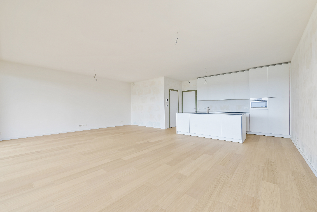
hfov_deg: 102.3
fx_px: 128
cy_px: 106
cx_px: 158
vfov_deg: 79.3
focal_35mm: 14
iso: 250
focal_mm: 14.5
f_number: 8
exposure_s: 1/60
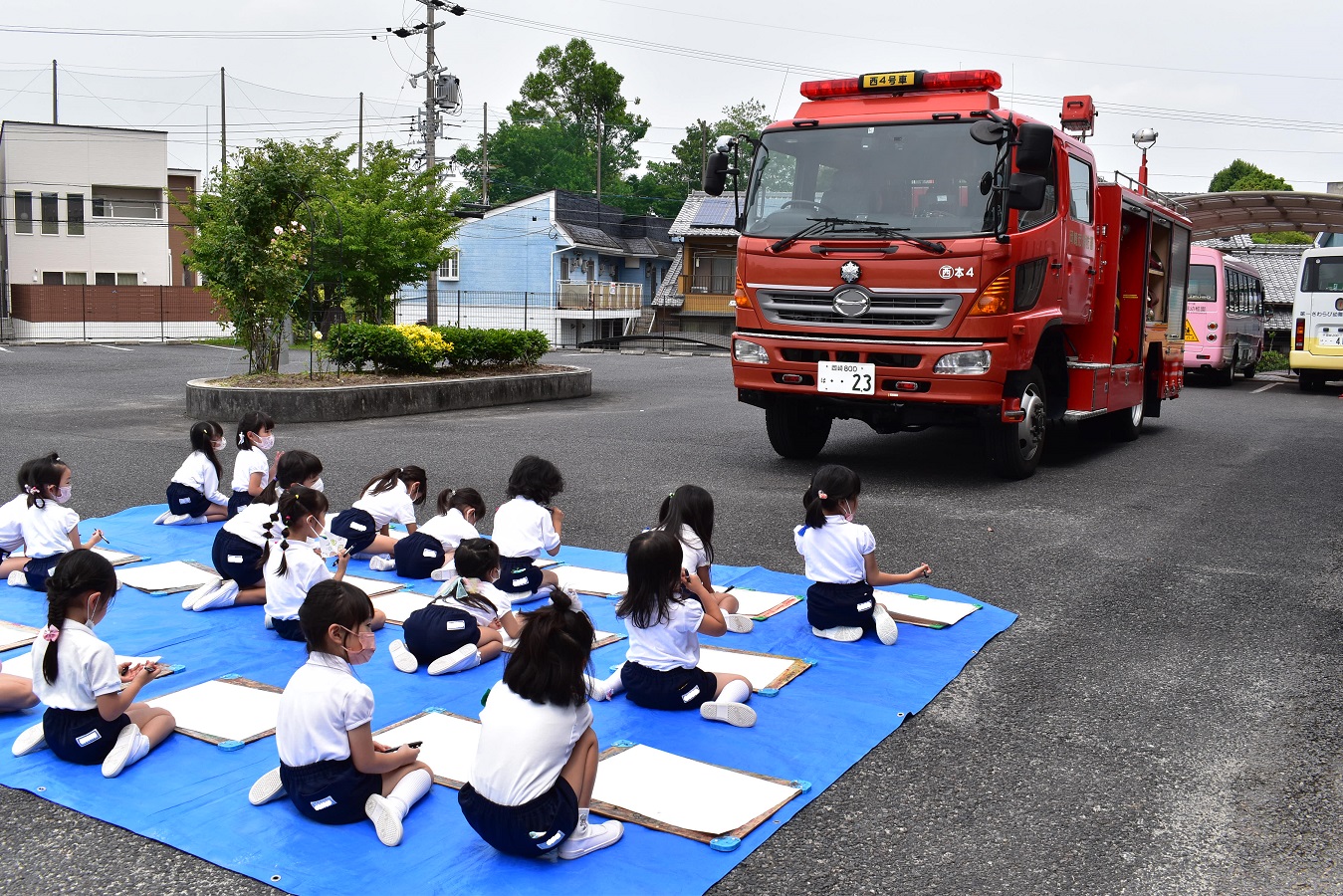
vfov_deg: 41.7
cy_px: 448
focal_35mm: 32
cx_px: 672
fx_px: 1175
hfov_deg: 59.5
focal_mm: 21
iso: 400
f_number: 11
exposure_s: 1/500
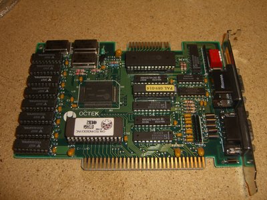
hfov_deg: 49.0
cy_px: 100
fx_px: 293
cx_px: 134
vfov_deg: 37.7
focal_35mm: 38
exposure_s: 1/60
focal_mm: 7.9
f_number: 2.8
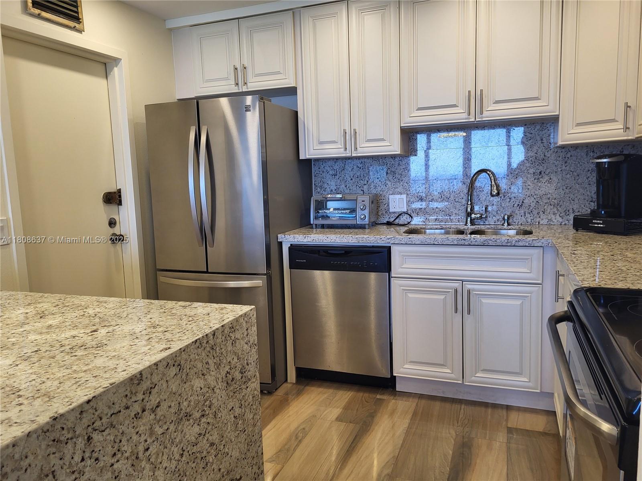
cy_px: 240
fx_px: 482
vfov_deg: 53.1
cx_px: 321
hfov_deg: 67.3
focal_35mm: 26
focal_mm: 5.4
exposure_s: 1/120
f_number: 1.8
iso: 160
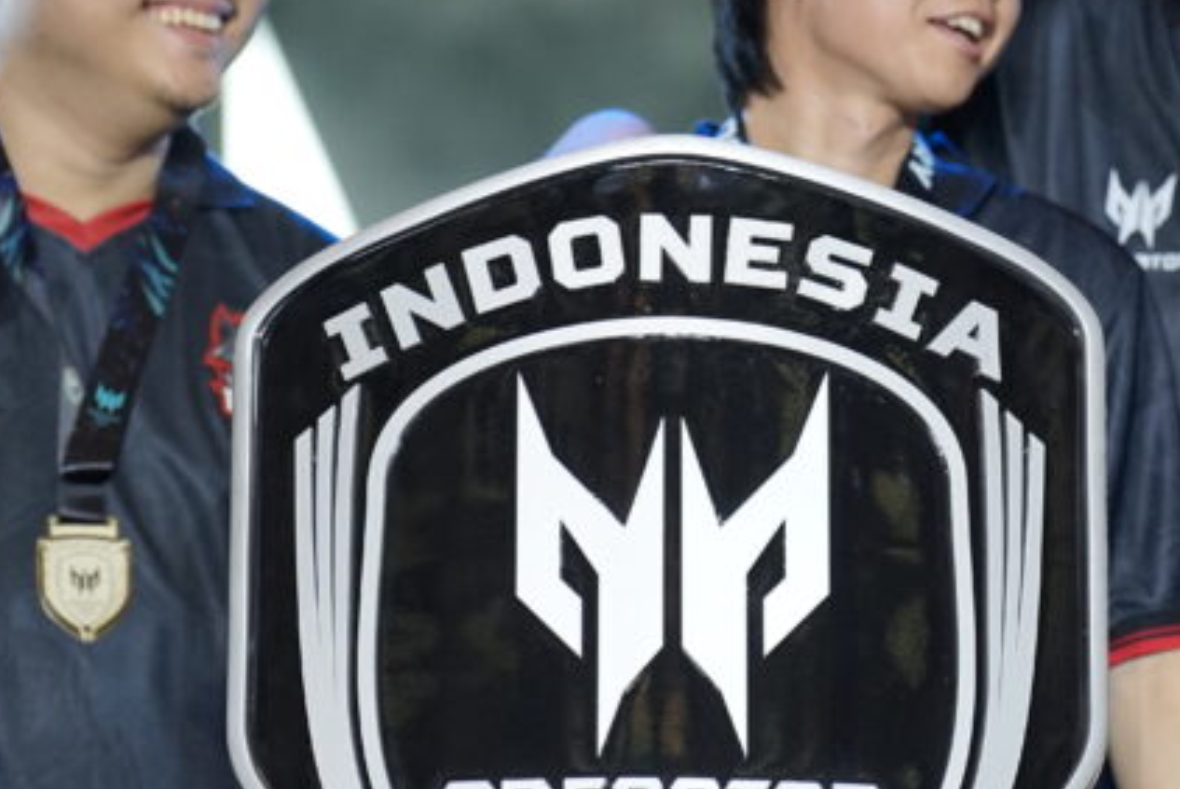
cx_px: 769
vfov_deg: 4.1
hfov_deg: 6.1
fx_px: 11053
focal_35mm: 337
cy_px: 379
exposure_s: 1/200
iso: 1000
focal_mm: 139
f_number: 2.8
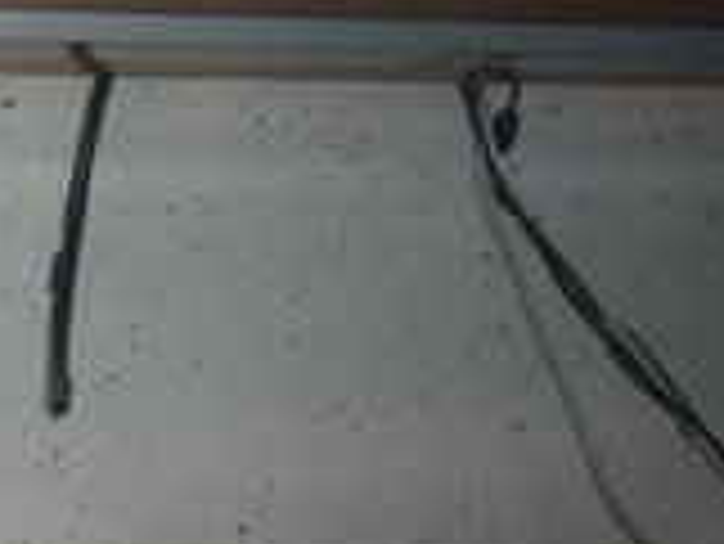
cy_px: 328
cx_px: -261
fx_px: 1926
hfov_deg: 19.4
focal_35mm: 92
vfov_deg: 16.1
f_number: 2.8
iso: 100
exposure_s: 1/30
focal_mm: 5.5
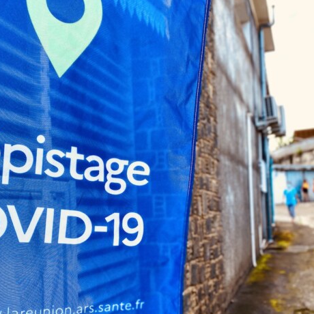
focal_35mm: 40
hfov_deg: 41.8
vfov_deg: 41.7
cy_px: 188
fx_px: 411
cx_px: 180
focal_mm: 4.25
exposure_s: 1/579
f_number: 1.8
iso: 32
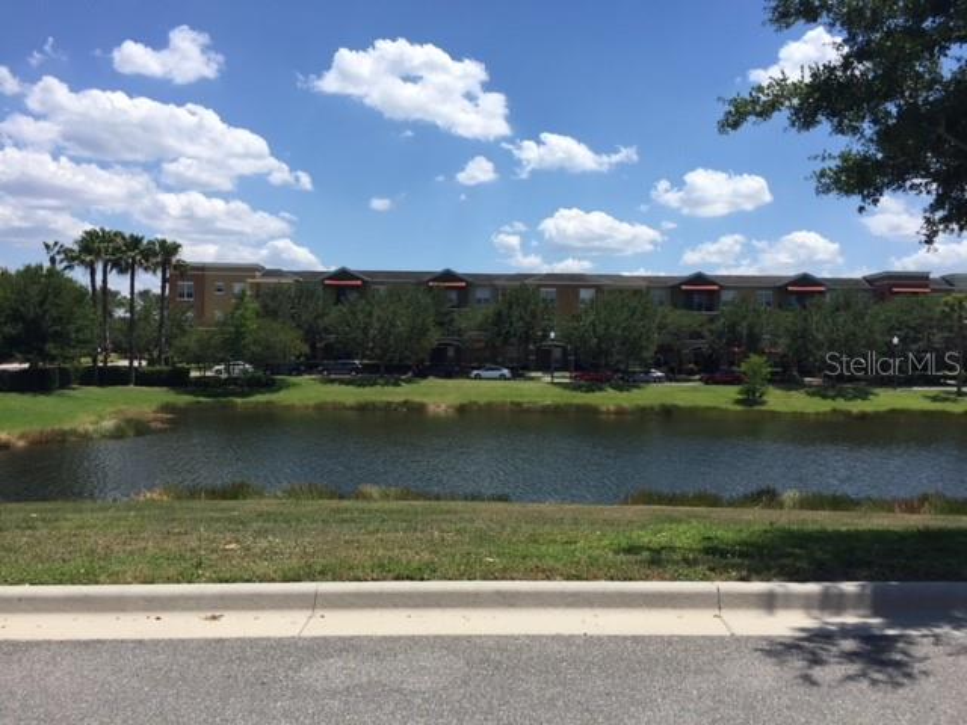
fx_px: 810
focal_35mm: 29
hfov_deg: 61.7
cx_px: 484
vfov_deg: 48.2
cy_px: 362
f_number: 2.2
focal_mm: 4.15
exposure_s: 1/2825
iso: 32
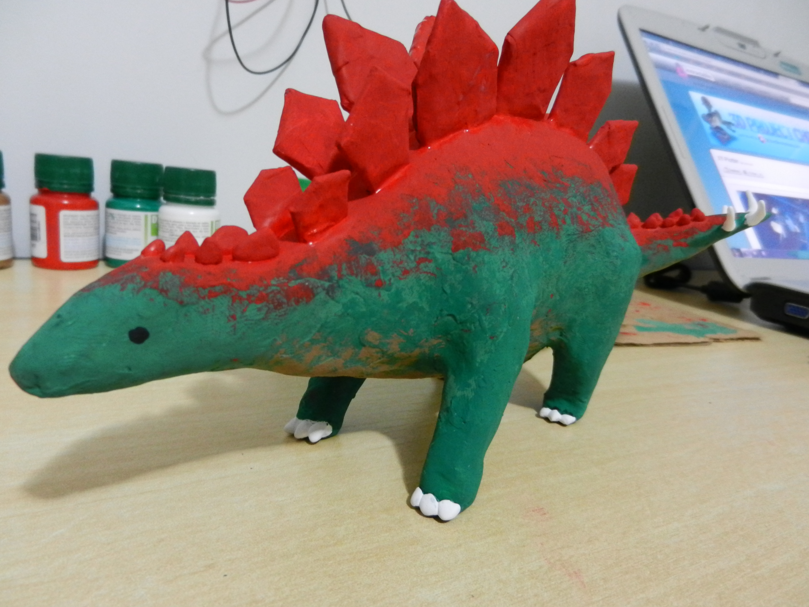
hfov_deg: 69.4
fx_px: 584
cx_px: 404
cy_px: 304
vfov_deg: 54.9
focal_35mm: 25
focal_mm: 4.5
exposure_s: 1/2.5
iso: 200
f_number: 3.5
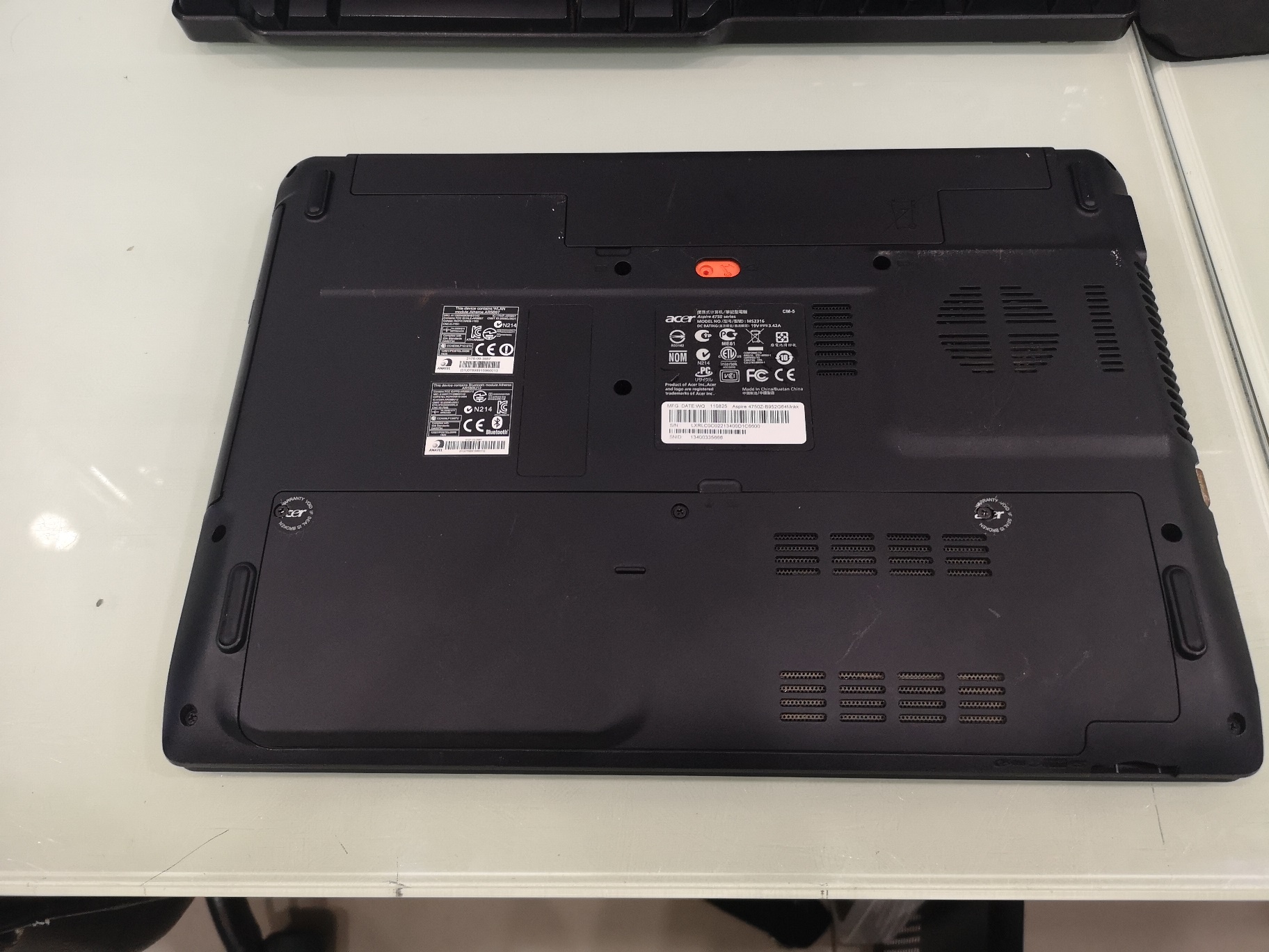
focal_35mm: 27
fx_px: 990
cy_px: 476
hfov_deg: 65.3
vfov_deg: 51.4
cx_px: 634
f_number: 1.8
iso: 400
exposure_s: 1/100
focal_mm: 3.95
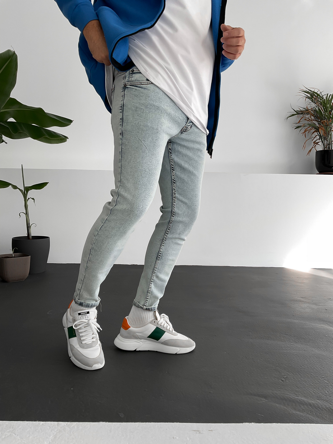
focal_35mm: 29
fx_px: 372
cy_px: 222
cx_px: 166
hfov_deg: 48.2
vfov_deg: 61.7
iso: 16
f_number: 1.8
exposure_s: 1/120
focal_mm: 3
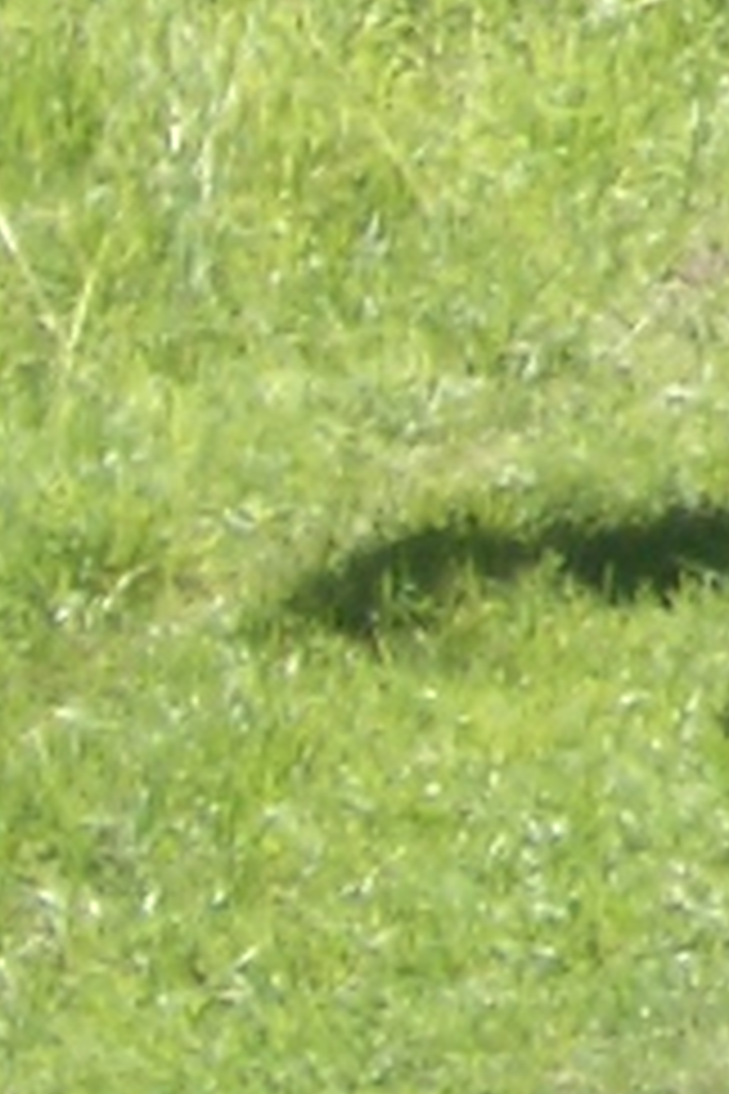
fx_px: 7289
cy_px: -680
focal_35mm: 240
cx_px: 2596
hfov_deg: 5.2
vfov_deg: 8.3
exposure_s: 1/200
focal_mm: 5.8
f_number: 4.3
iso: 50
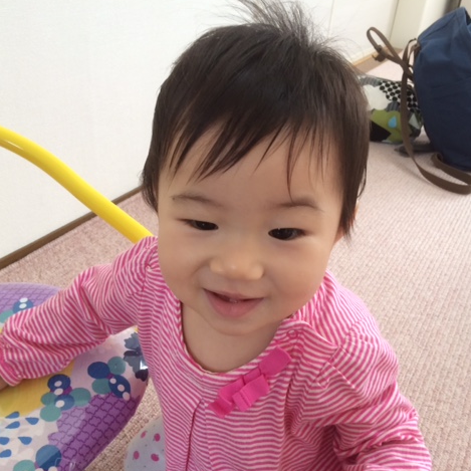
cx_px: 257
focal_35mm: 35
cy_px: 234
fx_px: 539
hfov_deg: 47.2
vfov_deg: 47.2
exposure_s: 1/30
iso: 32
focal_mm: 4.15
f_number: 2.2
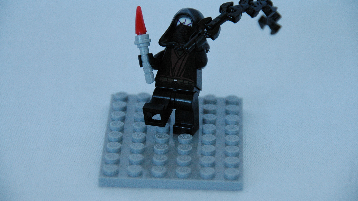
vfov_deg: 4.5
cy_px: 94
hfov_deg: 8.0
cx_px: 179
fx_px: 2544
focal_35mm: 268
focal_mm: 170
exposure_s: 1/100
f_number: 5.6
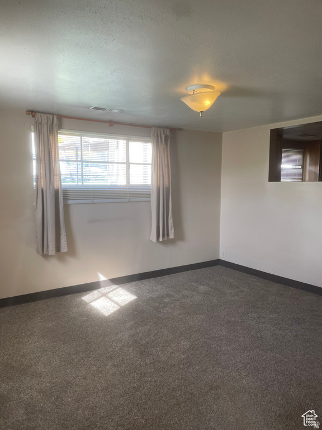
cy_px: 215
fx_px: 322
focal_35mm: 26
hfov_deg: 53.1
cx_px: 161
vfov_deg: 67.3
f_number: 1.6
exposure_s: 1/121
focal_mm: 4.2
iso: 80
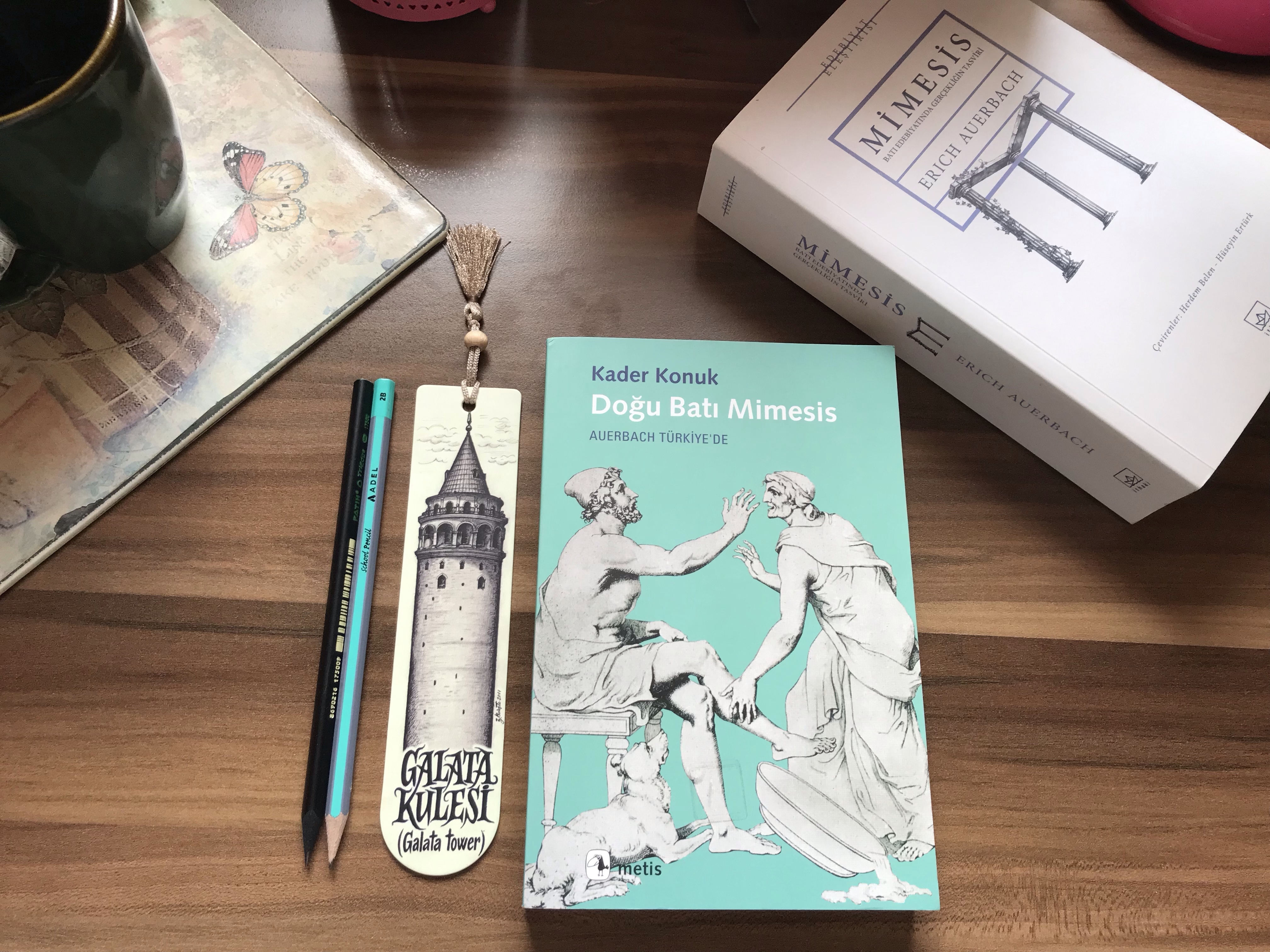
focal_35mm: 28
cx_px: 635
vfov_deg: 49.7
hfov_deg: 63.4
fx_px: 1027
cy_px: 476
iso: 32
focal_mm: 3.99
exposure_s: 1/100
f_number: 1.8
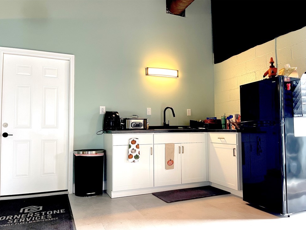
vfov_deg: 51.4
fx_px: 239
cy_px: 119
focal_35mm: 27
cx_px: 157
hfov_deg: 65.3
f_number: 1.6
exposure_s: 1/60
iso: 125
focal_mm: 5.1
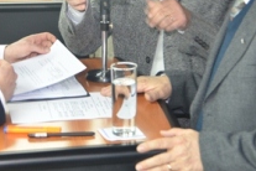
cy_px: 13
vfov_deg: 11.1
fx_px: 875
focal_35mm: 123
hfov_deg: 16.6
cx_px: 100
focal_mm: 38
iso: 400
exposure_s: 1/60
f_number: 4
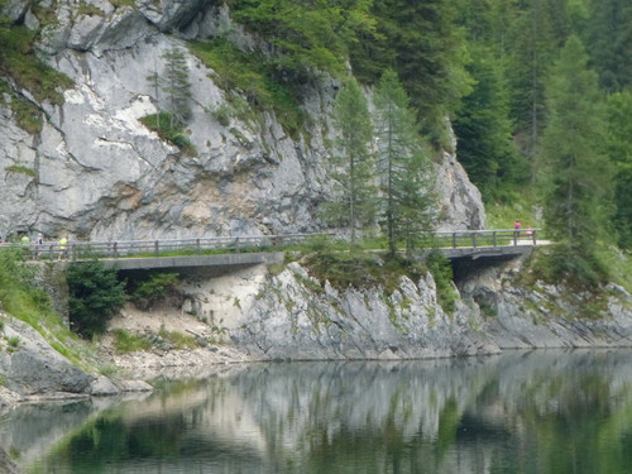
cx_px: 316
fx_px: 3378
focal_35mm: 185
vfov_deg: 8.0
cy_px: 237
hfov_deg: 10.7
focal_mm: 30.1
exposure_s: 1/400
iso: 500
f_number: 5.4
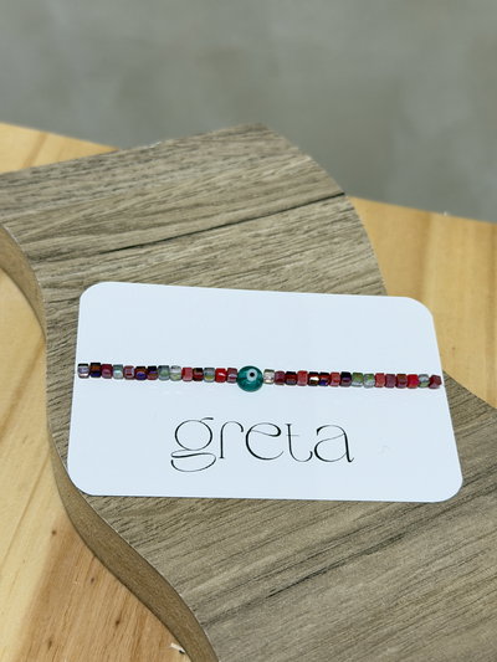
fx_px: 919
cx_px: 248
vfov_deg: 39.6
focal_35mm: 48
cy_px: 331
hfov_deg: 30.3
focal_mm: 6.76
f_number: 1.78
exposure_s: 1/50
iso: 64
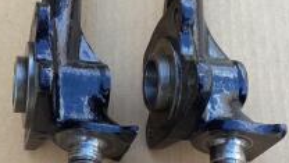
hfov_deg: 32.3
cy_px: 84
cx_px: 153
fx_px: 498
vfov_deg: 18.5
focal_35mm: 65
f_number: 2.4
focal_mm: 3.3
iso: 25
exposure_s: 1/120
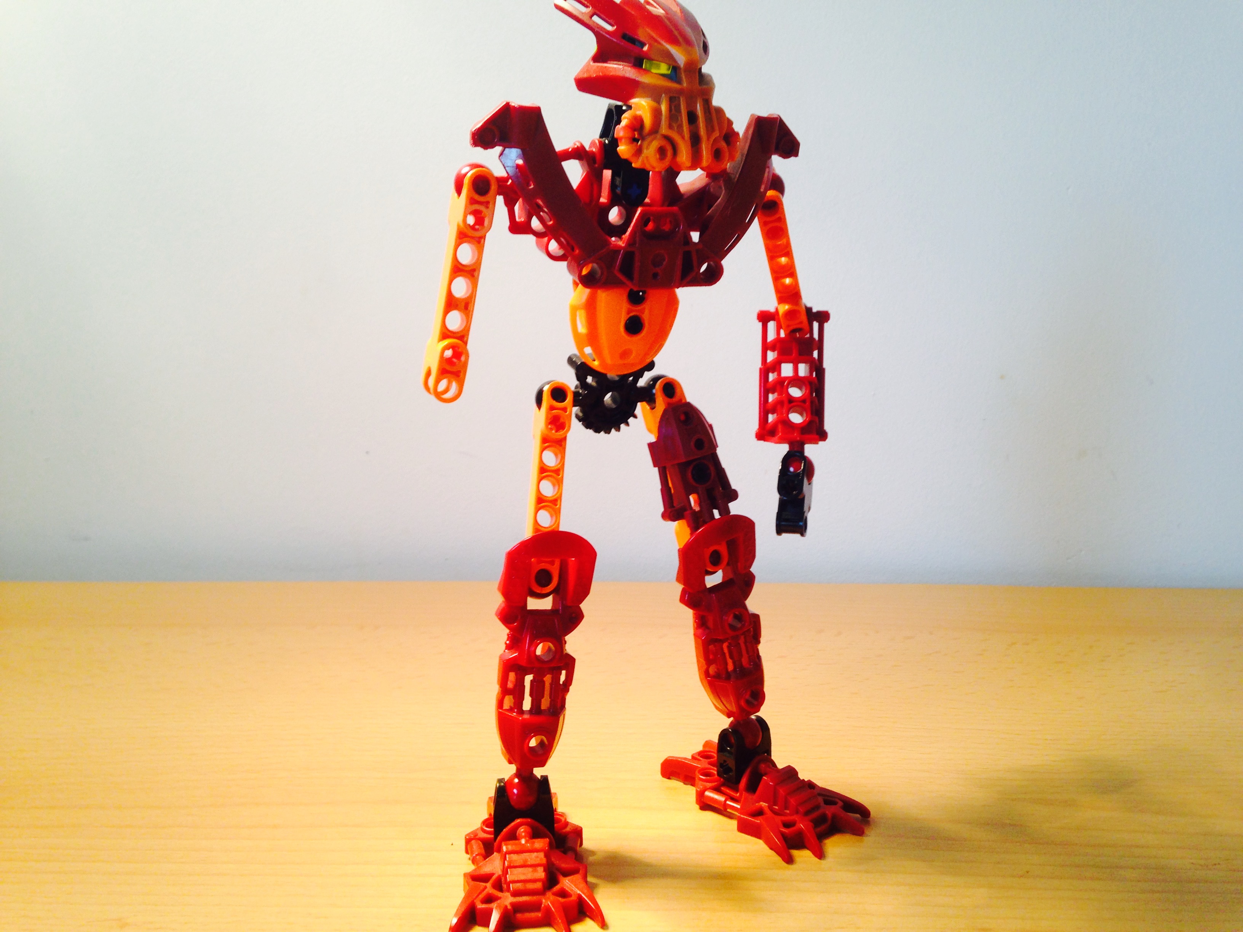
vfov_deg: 42.9
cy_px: 466
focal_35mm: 33
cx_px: 622
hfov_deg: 55.4
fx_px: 1185
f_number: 2.4
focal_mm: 4.12
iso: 50
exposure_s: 1/30
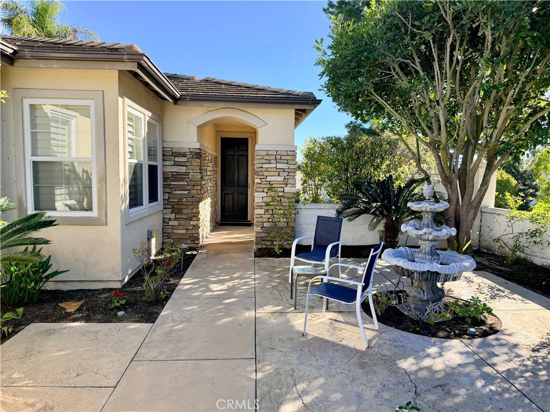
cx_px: 275
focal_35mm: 24
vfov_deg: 56.8
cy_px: 206
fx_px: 381
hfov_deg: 71.6
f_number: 1.78
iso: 100
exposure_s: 1/1437
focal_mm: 6.76
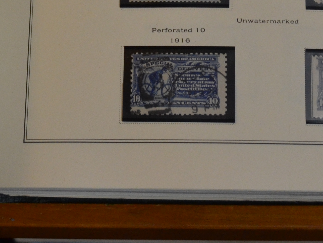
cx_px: 135
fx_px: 1157
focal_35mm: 124
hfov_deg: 15.9
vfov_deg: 11.5
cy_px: -103
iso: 900
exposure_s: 1/60
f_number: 3.8
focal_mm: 24
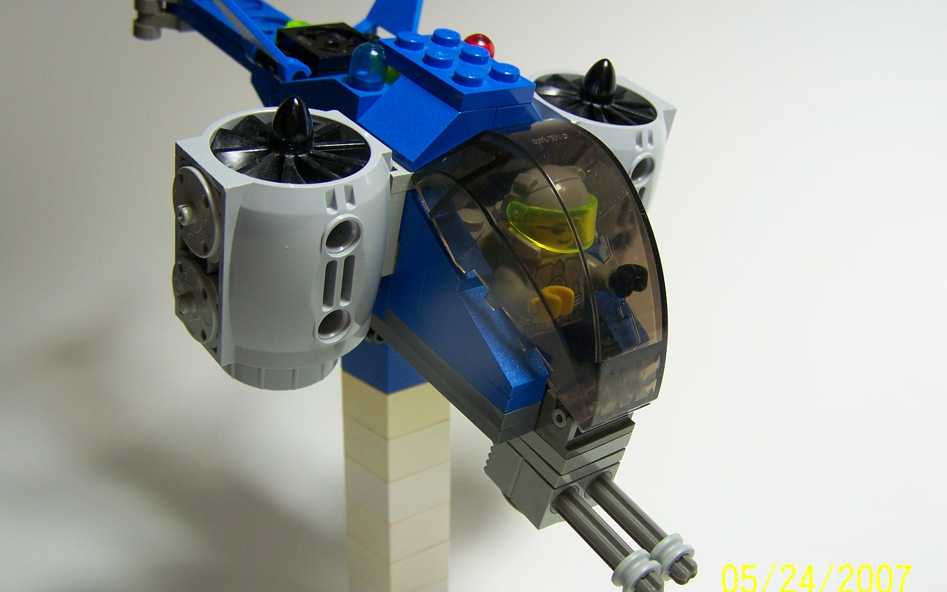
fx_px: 1058
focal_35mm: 41
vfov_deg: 31.3
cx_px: 481
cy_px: 305
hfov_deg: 48.2
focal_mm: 6.3
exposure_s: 1/50
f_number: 2.8
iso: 80
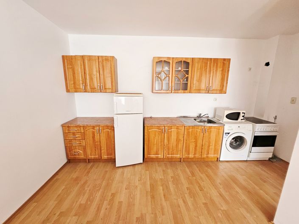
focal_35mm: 13
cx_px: 150
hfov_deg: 106.2
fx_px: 112
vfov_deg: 89.9
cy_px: 112
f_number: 2.2
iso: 80
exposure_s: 1/50
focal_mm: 1.7
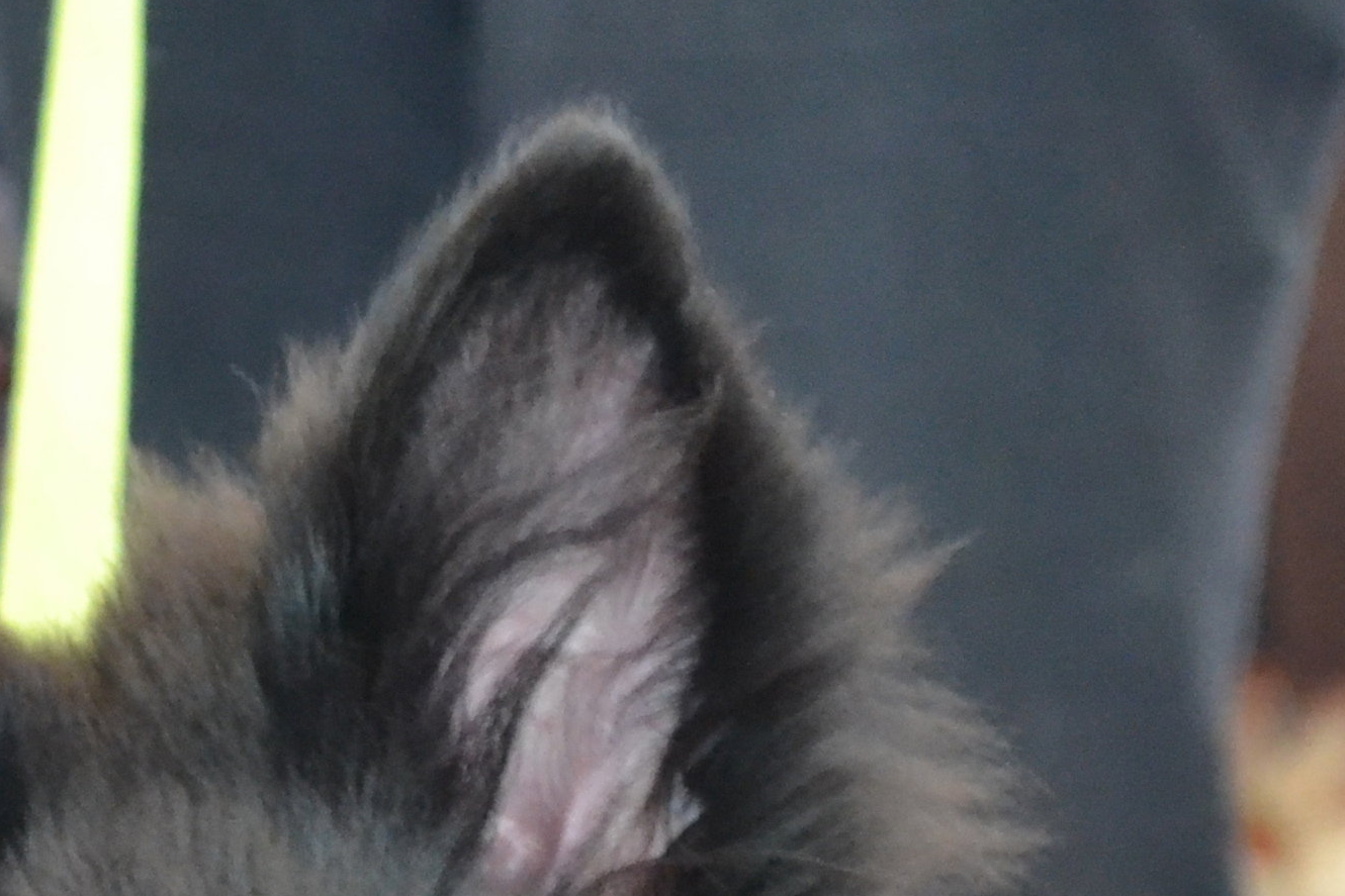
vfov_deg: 4.8
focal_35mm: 286
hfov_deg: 7.2
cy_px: 1532
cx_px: 59
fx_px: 10676
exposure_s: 1/60
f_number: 5.6
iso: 3200
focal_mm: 55
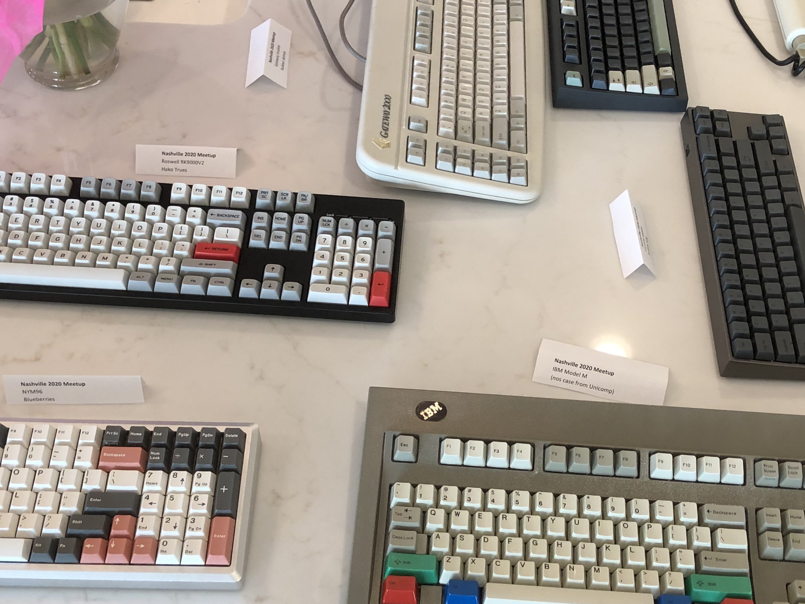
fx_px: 1163
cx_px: 447
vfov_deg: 29.1
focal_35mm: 50
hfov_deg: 38.1
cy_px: 306
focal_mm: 3.99
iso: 32
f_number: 1.8
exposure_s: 1/30
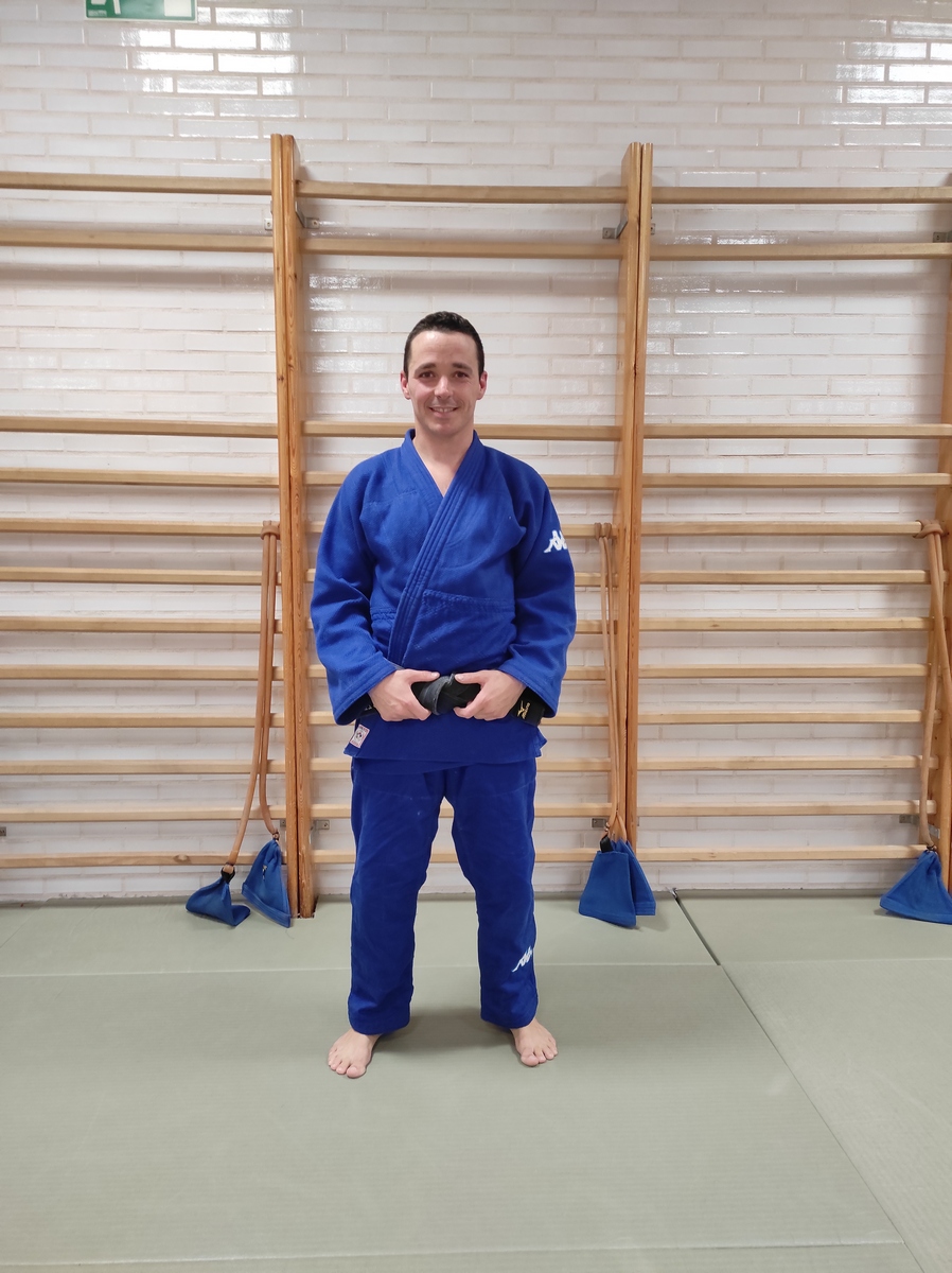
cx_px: 476
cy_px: 636
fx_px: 918
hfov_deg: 54.8
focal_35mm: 25
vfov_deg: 69.4
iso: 355
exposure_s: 1/33
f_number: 1.89
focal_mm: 5.43
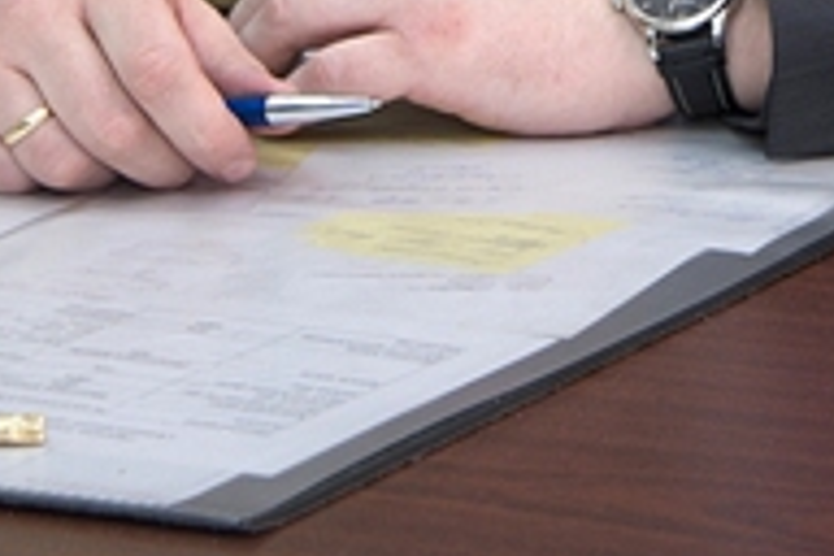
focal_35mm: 299
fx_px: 6926
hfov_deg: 6.9
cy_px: -767
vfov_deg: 4.5
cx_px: 830
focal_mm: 56
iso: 800
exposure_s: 1/60
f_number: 5
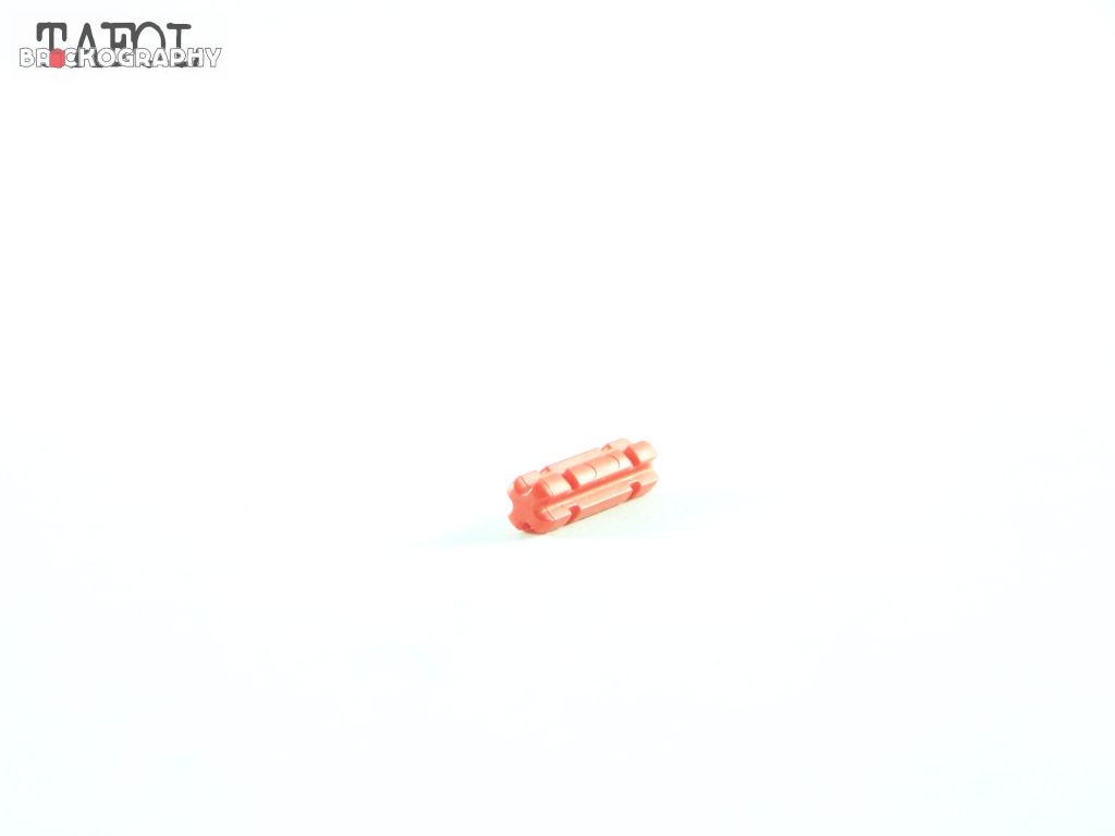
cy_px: 418
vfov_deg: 12.7
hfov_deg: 16.8
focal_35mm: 117
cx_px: 558
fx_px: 3769
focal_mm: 19.4
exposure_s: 1/45
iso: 400
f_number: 3.2
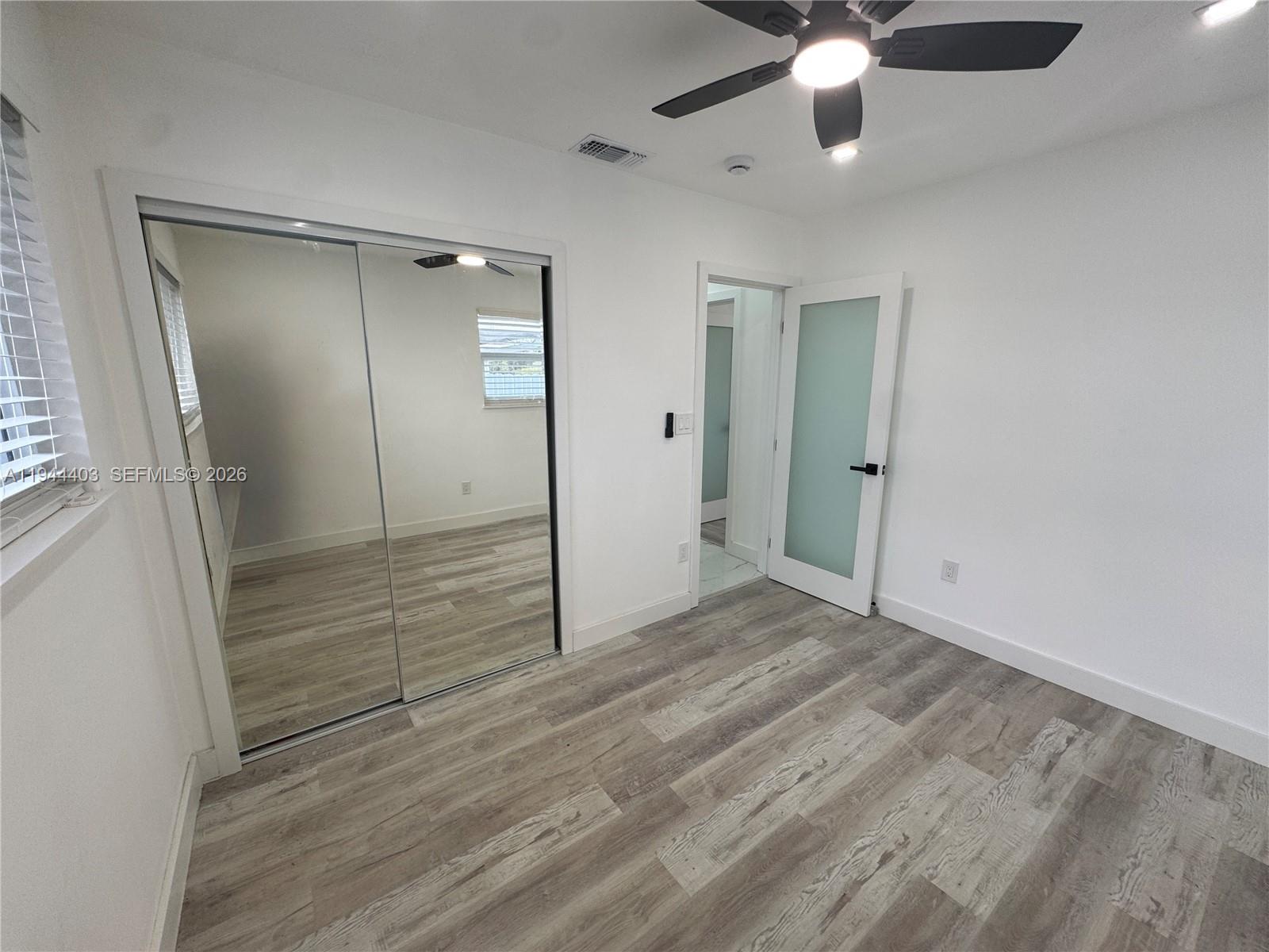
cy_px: 476
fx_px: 513
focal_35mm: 14
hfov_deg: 102.1
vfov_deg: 85.7
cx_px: 634
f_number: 2.2
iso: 64
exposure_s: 1/99
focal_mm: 2.22
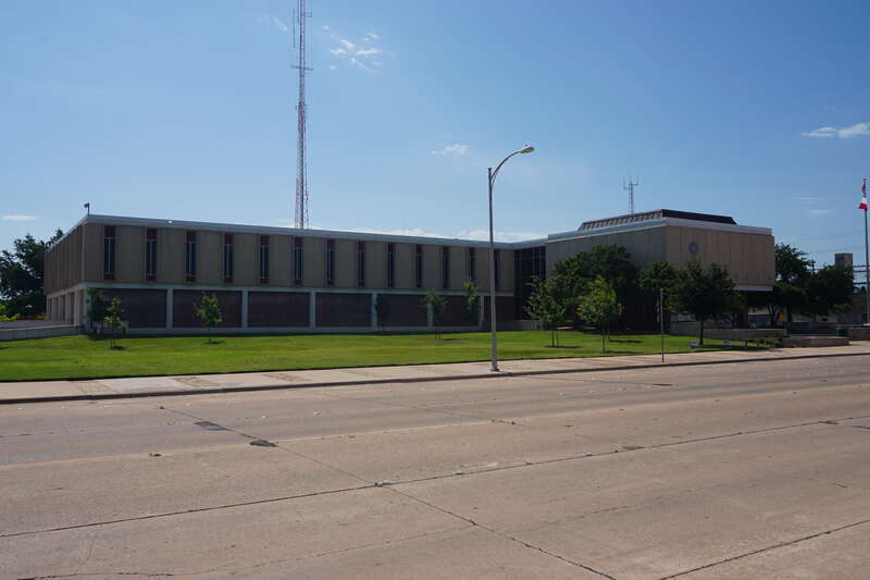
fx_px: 761
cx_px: 435
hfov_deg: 59.5
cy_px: 290
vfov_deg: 41.7
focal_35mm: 32
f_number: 11
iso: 100
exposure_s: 1/320
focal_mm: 21
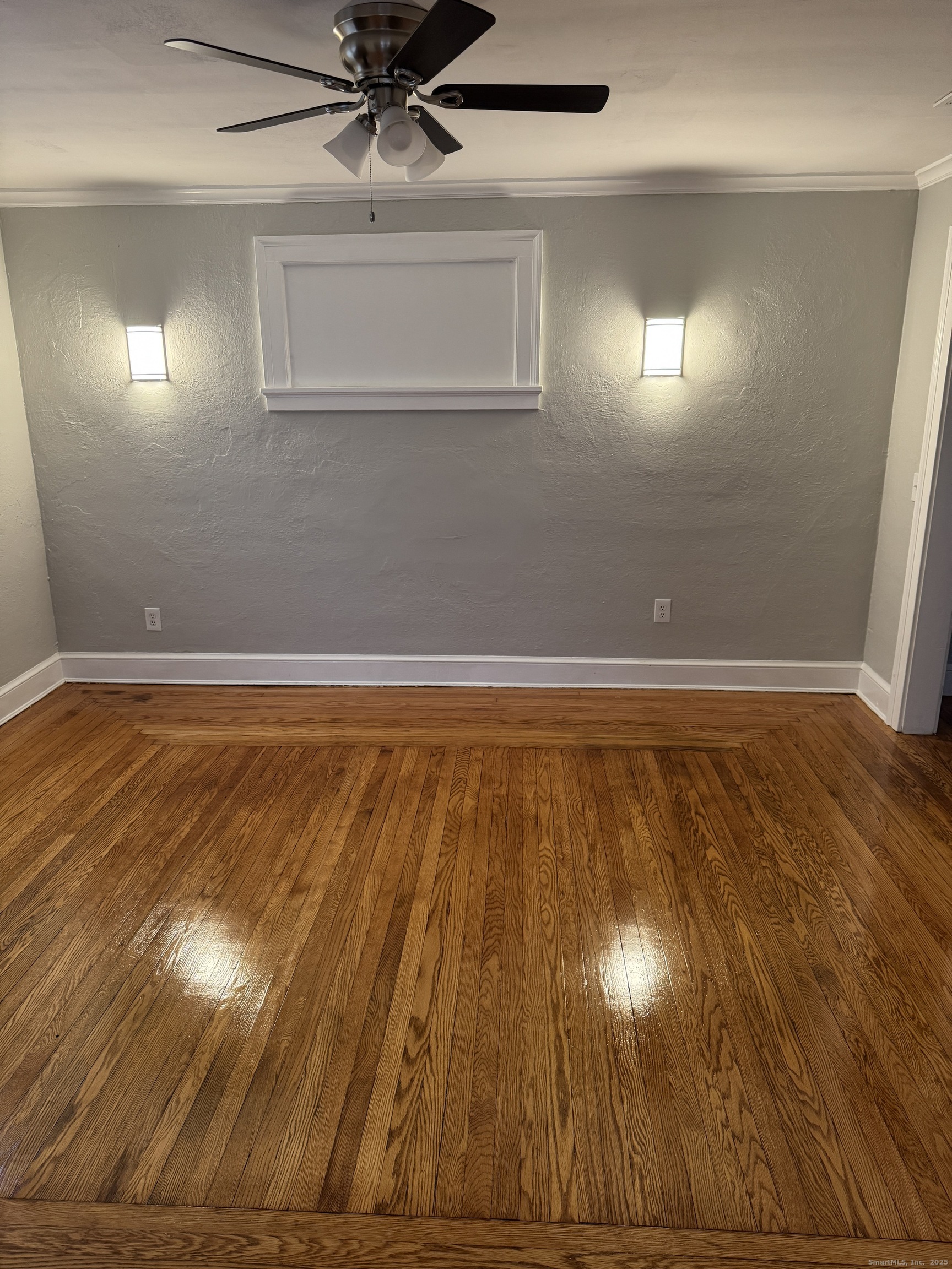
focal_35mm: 24
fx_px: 880
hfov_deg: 56.8
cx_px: 476
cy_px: 634
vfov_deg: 71.6
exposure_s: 1/60
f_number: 1.78
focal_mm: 6.76
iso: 320
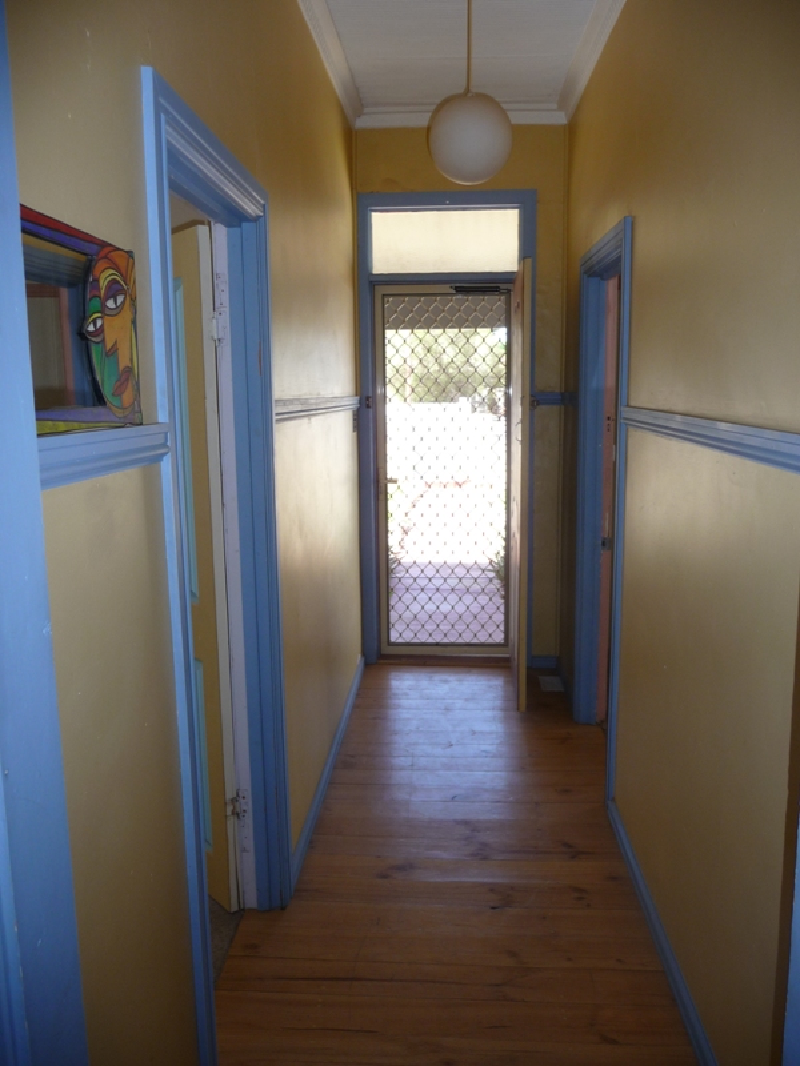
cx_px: 400
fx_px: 863
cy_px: 533
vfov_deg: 63.4
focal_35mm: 28
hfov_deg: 49.7
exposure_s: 1/50
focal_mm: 4.7
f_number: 3.3
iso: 100
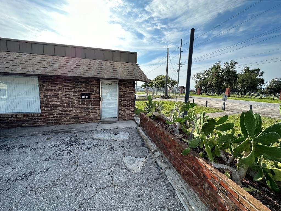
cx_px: 140
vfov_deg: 85.7
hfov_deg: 102.1
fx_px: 114
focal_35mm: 14
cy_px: 106
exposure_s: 1/1221
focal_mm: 2.22
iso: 40
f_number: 2.2
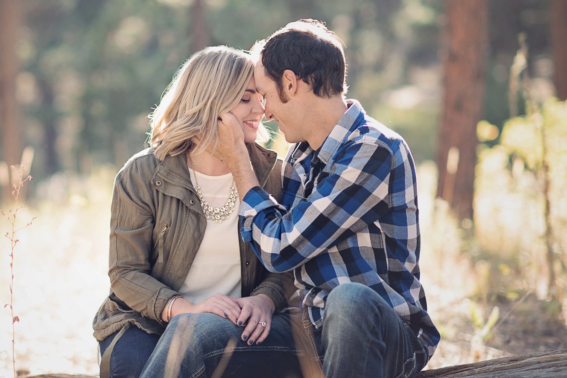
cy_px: 192
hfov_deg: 16.0
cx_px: 206
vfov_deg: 10.7
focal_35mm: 128
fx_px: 2017
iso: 200
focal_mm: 85
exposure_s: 1/500
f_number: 2
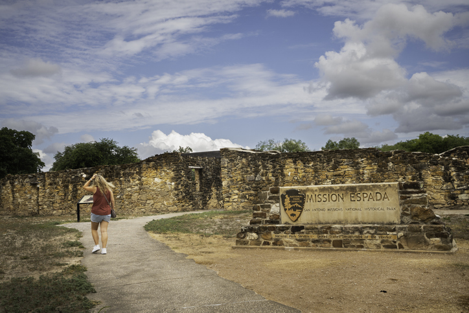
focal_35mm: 37
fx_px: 482
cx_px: 234
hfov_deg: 51.9
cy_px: 156
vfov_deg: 36.0
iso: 500
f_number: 10
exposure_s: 1/250
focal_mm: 37
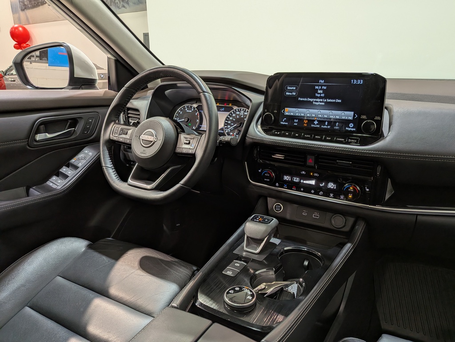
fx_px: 315
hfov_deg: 71.6
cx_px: 228
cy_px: 171
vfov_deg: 56.8
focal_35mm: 24
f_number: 1.7
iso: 41
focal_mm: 4.53
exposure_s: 1/25
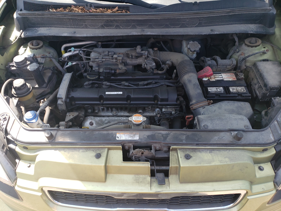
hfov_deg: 67.3
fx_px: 211
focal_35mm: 26
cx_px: 140
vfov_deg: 53.1
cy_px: 106
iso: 50
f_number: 1.5
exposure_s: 1/500
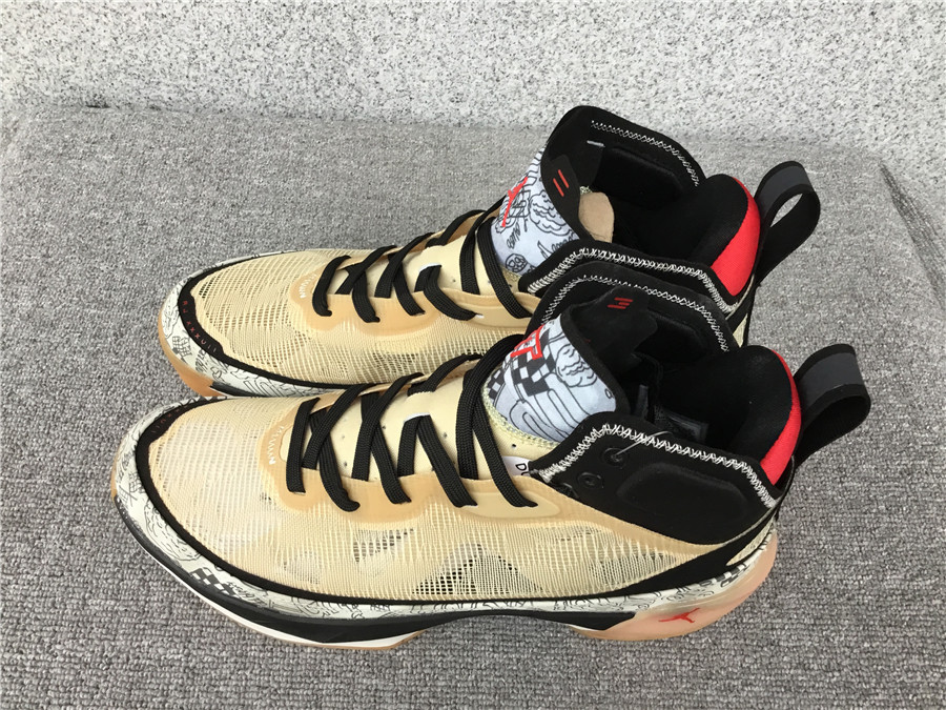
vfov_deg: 45.4
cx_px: 473
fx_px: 847
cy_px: 355
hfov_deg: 58.4
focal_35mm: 31
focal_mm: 3.3
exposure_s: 1/33
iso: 40
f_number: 2.4
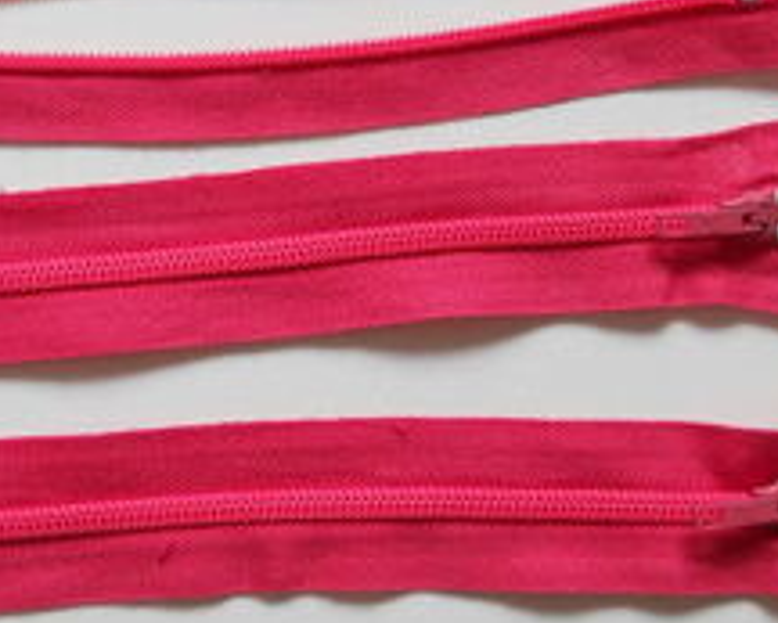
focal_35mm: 89
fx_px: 2050
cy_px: 54
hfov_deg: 21.3
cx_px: 194
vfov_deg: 17.0
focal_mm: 6.72
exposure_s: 1/30
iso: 100
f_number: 3.1
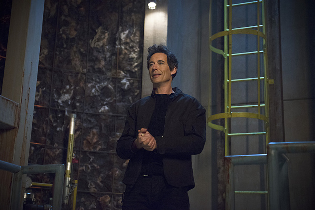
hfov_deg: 34.5
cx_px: 158
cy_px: 105
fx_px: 507
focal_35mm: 58
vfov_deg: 23.4
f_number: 2.8
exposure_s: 1/125
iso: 6400
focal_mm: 58
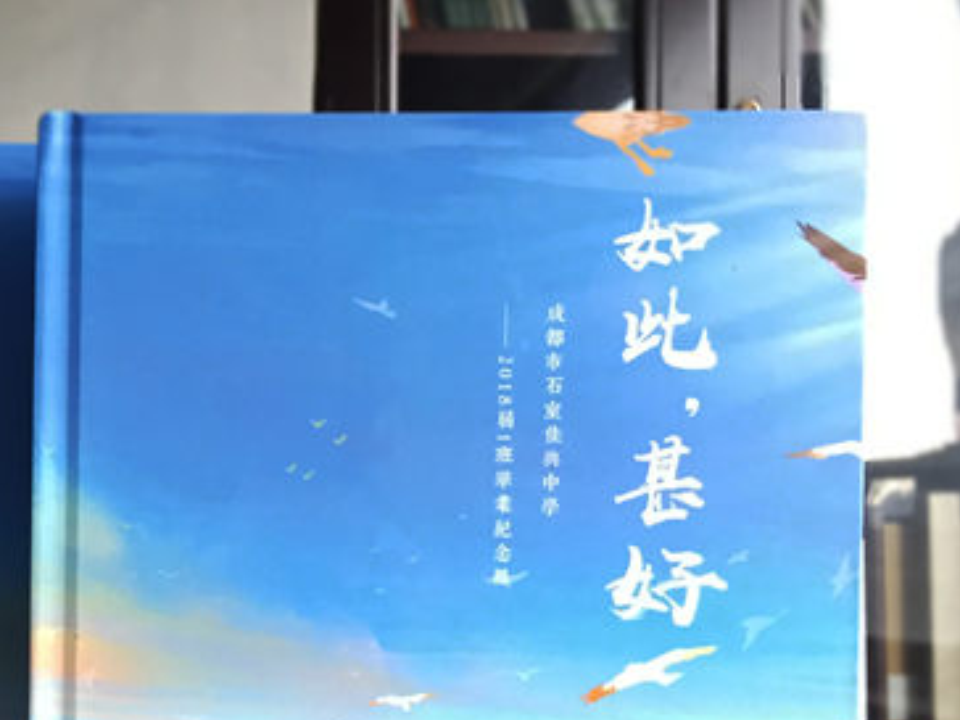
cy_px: 504
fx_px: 1747
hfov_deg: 28.8
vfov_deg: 23.1
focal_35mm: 63
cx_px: -3
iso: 40
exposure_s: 1/33
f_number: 2.2
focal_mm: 4.15
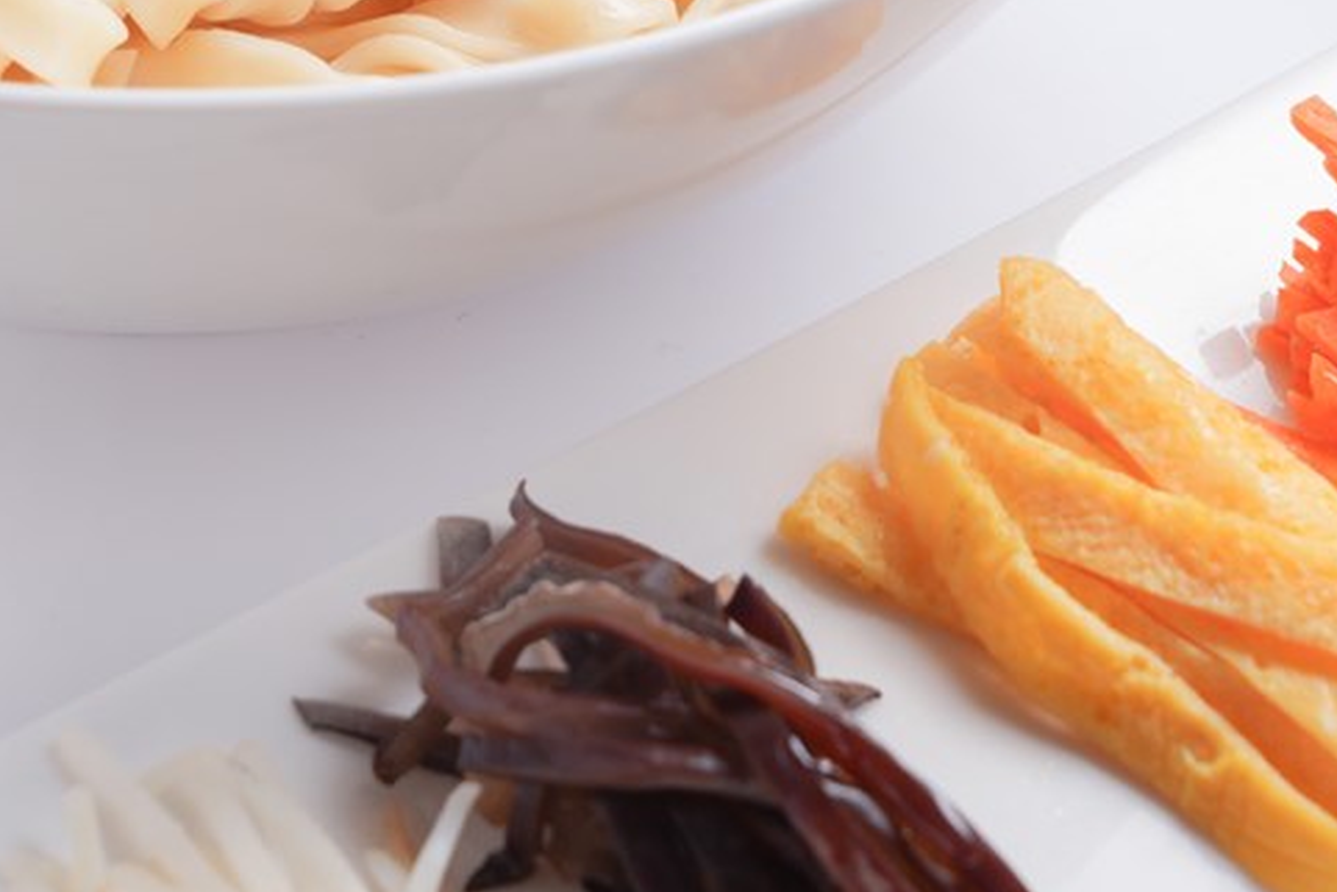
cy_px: -150
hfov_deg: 7.9
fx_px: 9733
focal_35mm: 262
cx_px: 439
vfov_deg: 5.2
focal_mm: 105
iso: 100
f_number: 9
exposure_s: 1/160
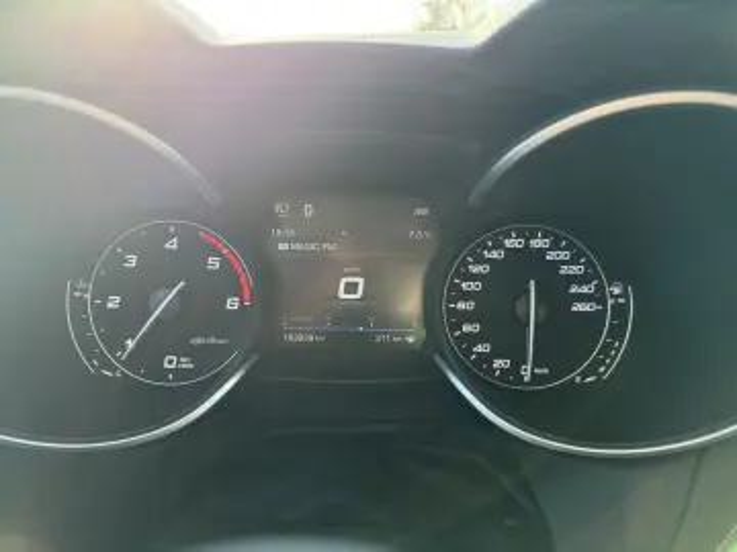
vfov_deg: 56.8
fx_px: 511
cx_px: 368
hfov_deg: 71.6
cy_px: 276
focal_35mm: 24
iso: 64
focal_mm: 6.76
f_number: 1.78
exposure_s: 1/124
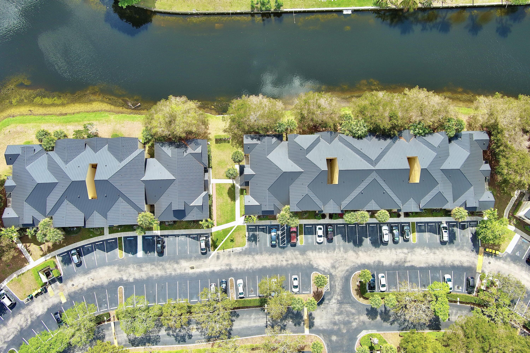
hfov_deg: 63.7
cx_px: 265
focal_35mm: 29
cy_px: 176
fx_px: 427
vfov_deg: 45.0
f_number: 2.8
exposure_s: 1/616
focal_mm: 10.57
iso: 100
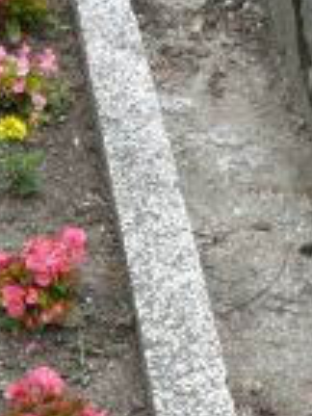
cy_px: 540
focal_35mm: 117
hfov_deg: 12.0
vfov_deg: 16.0
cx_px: -173
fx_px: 1406
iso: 100
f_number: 4
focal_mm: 7.4
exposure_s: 1/160
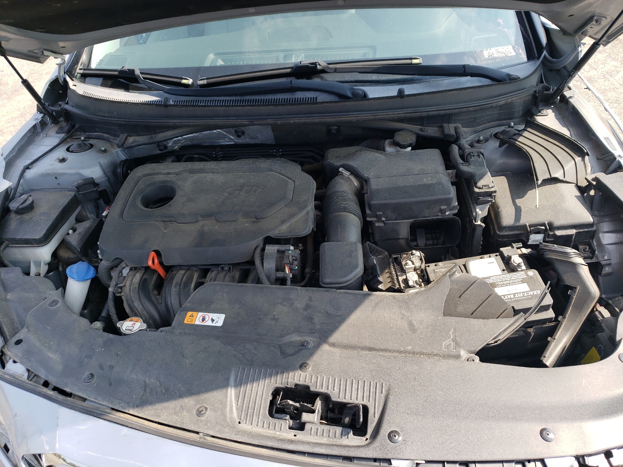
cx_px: 312
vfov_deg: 53.1
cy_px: 234
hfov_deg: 67.3
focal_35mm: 26
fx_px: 468
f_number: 1.5
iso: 50
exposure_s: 1/833
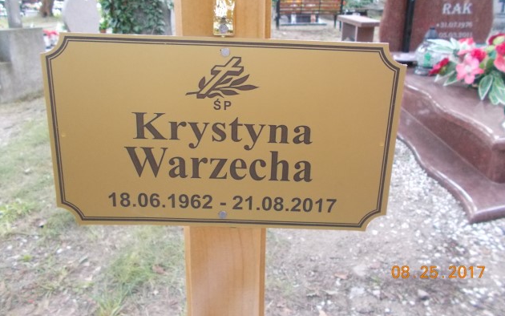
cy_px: 125
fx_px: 385
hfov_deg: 66.5
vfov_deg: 44.3
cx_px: 255
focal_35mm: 28
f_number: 3.2
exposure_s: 1/125
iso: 400
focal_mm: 4.6
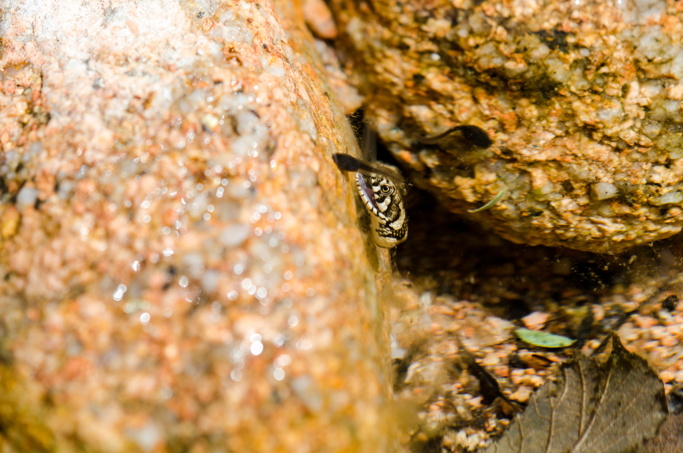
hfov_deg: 7.6
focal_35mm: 270
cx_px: 342
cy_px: 226
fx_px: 5111
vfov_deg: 5.1
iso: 320
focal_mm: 180
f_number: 6.3
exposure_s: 1/640
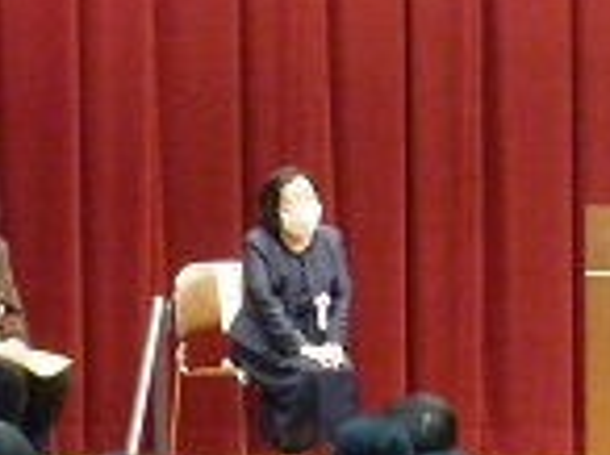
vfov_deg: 5.2
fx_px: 5014
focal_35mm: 285
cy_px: 211
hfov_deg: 6.9
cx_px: 758
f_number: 3.8
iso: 400
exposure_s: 1/15
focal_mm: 10.6
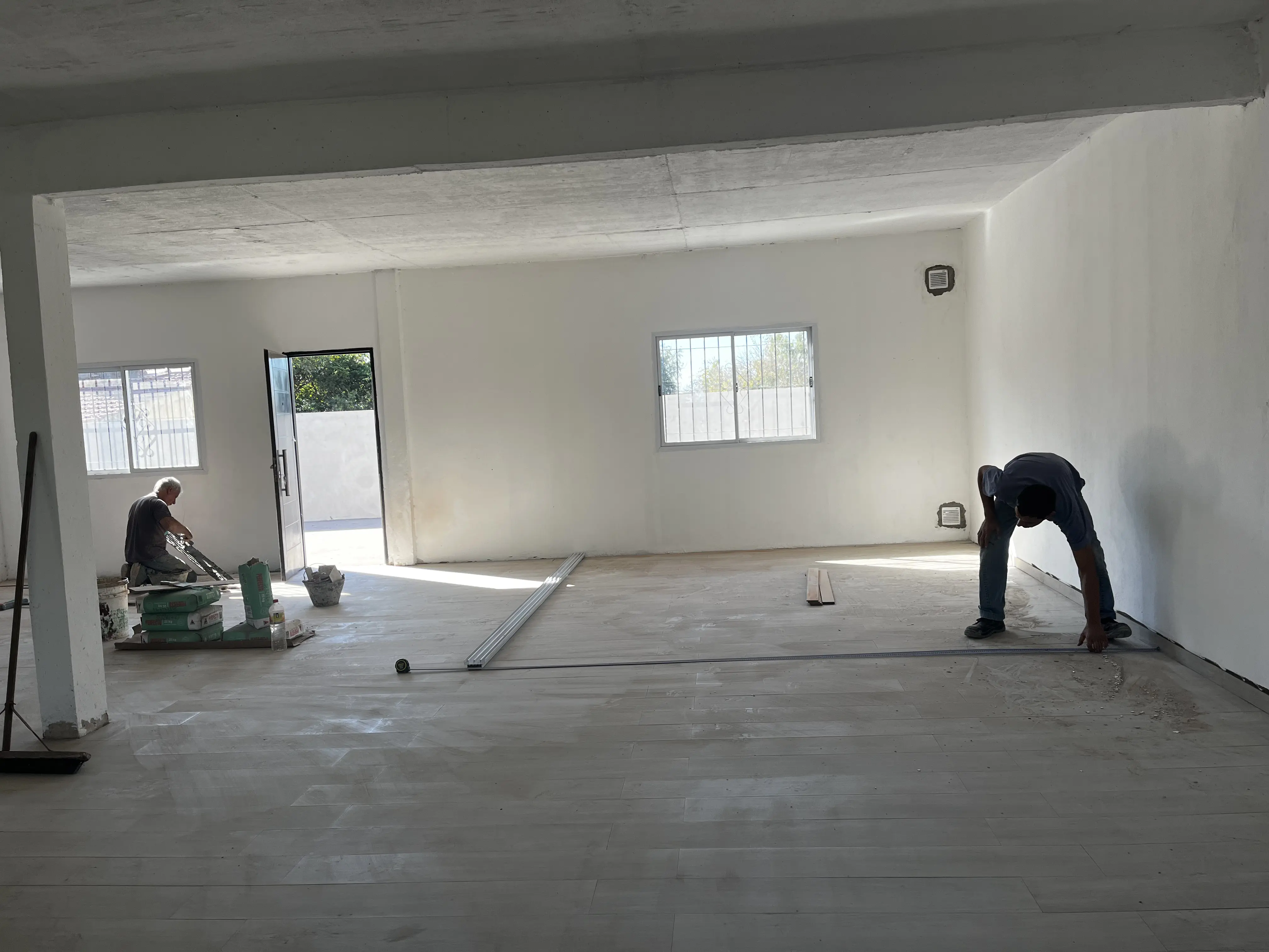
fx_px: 953
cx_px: 634
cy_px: 476
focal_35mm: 26
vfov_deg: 53.1
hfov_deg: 67.3
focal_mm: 5.1
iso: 50
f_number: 1.6
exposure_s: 1/331
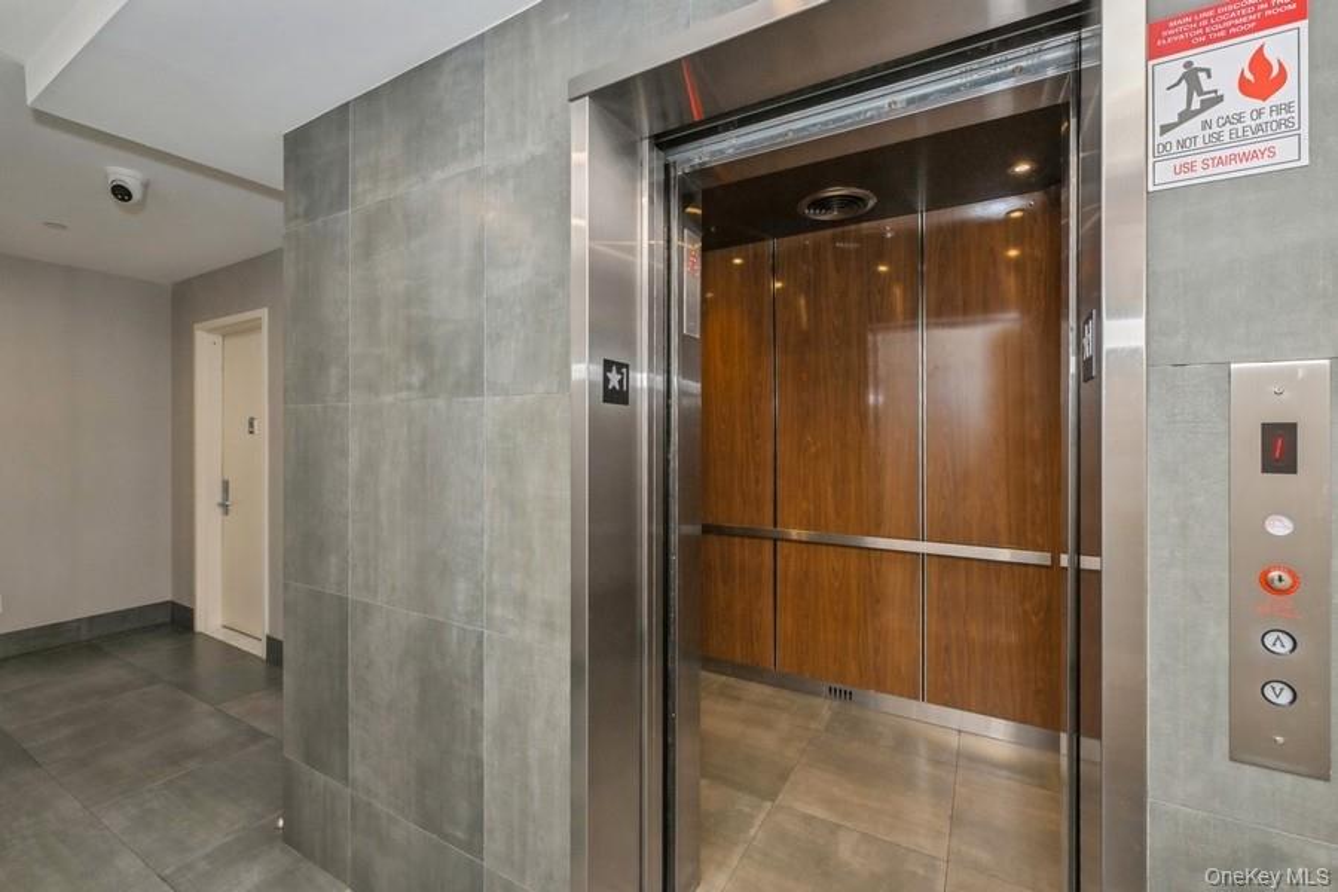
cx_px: 669
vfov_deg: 81.2
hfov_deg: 104.3
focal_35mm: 14
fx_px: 520
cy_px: 446
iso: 1000
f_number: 8
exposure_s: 1/125
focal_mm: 14
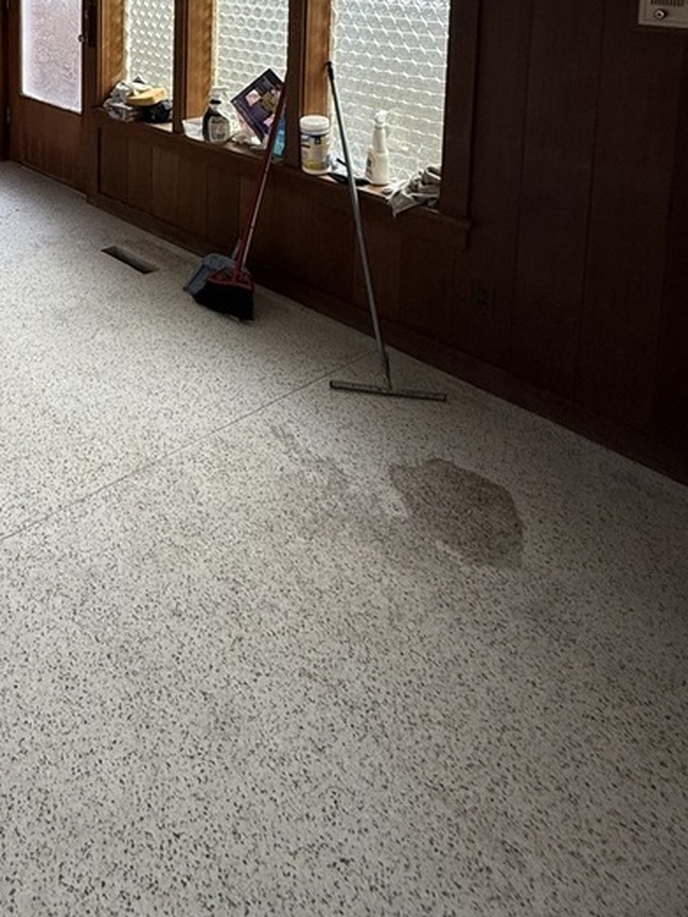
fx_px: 768
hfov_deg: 41.7
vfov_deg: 50.8
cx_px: -4
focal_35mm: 29
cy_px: 18
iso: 160
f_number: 2.2
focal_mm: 2.22
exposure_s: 1/99
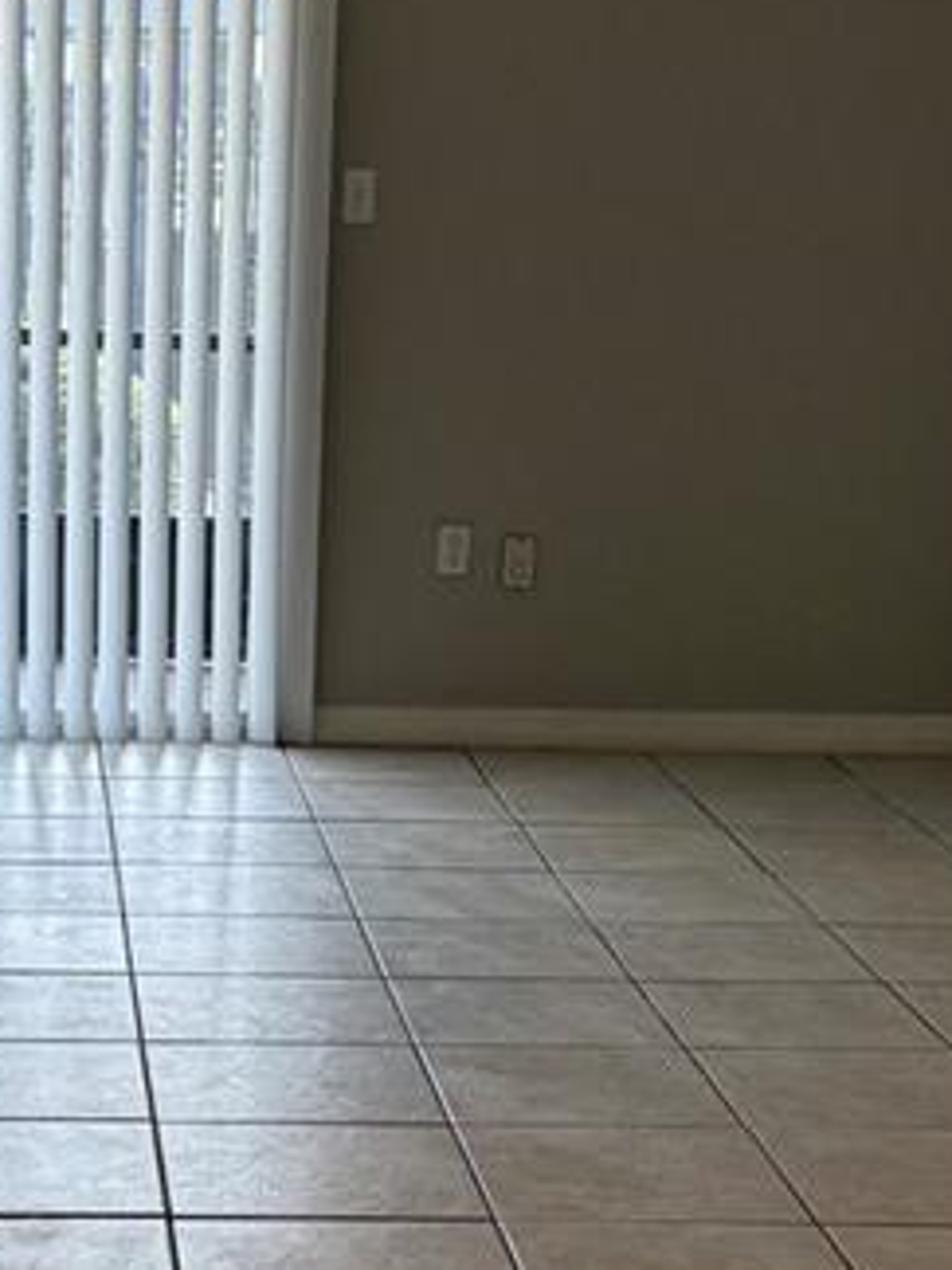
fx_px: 3264
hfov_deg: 16.5
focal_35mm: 89
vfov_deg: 22.0
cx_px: 200
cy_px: 788
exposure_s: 1/192
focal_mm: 6.76
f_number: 1.78
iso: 200
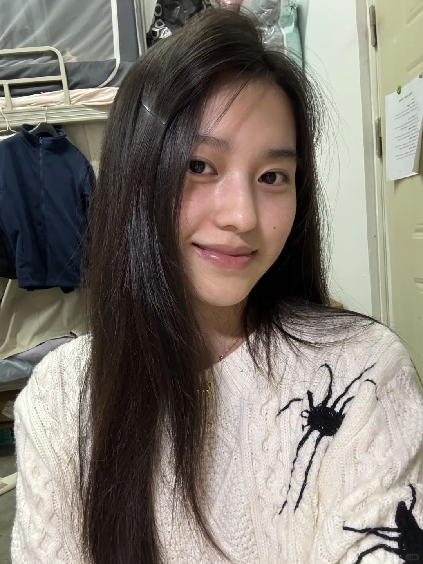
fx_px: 375
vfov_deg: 73.9
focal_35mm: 23
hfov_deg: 58.9
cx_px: 212
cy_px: 282
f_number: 1.9
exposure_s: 1/25
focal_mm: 2.69
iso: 500
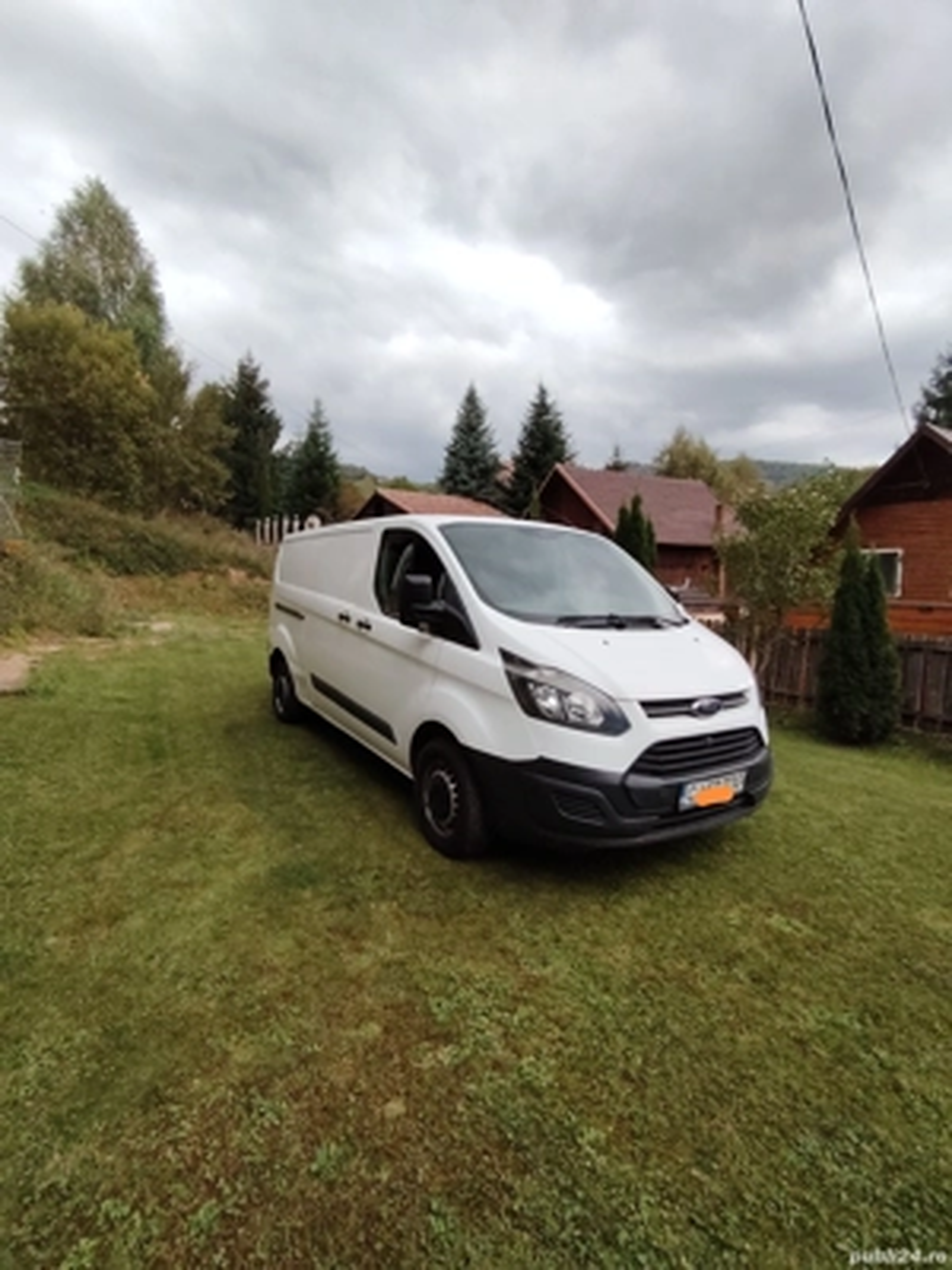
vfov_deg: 91.0
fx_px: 623
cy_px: 635
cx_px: 476
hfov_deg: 74.7
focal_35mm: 17
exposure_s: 1/252
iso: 100
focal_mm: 1.43
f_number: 2.2
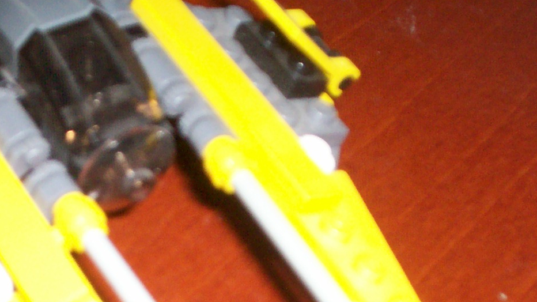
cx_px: 109
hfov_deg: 21.7
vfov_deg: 12.2
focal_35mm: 97
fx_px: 1381
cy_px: 343
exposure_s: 1/64
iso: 140
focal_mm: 5.9
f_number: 4.5
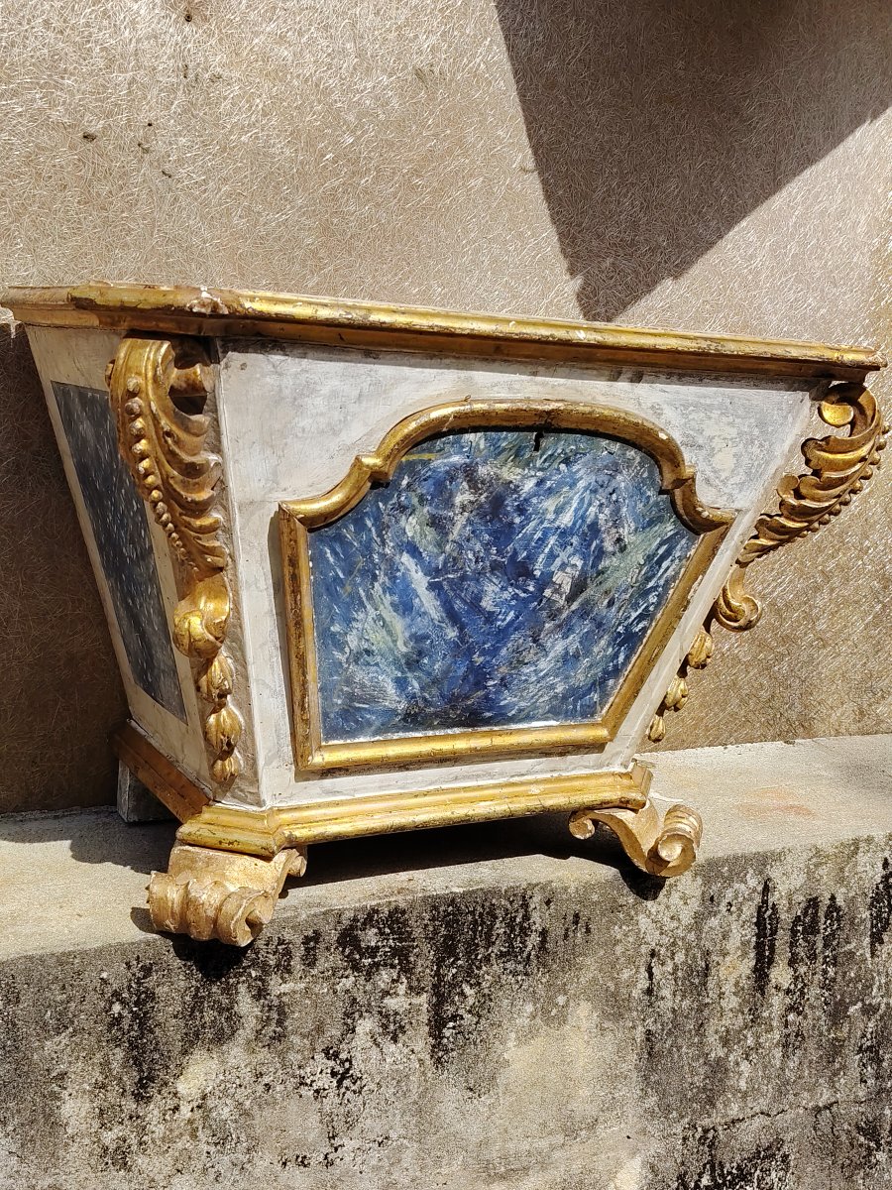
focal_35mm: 40
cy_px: 595
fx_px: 1374
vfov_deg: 46.8
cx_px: 446
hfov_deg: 36.0
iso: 101
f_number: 1.75
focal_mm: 5.25
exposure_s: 1/1042
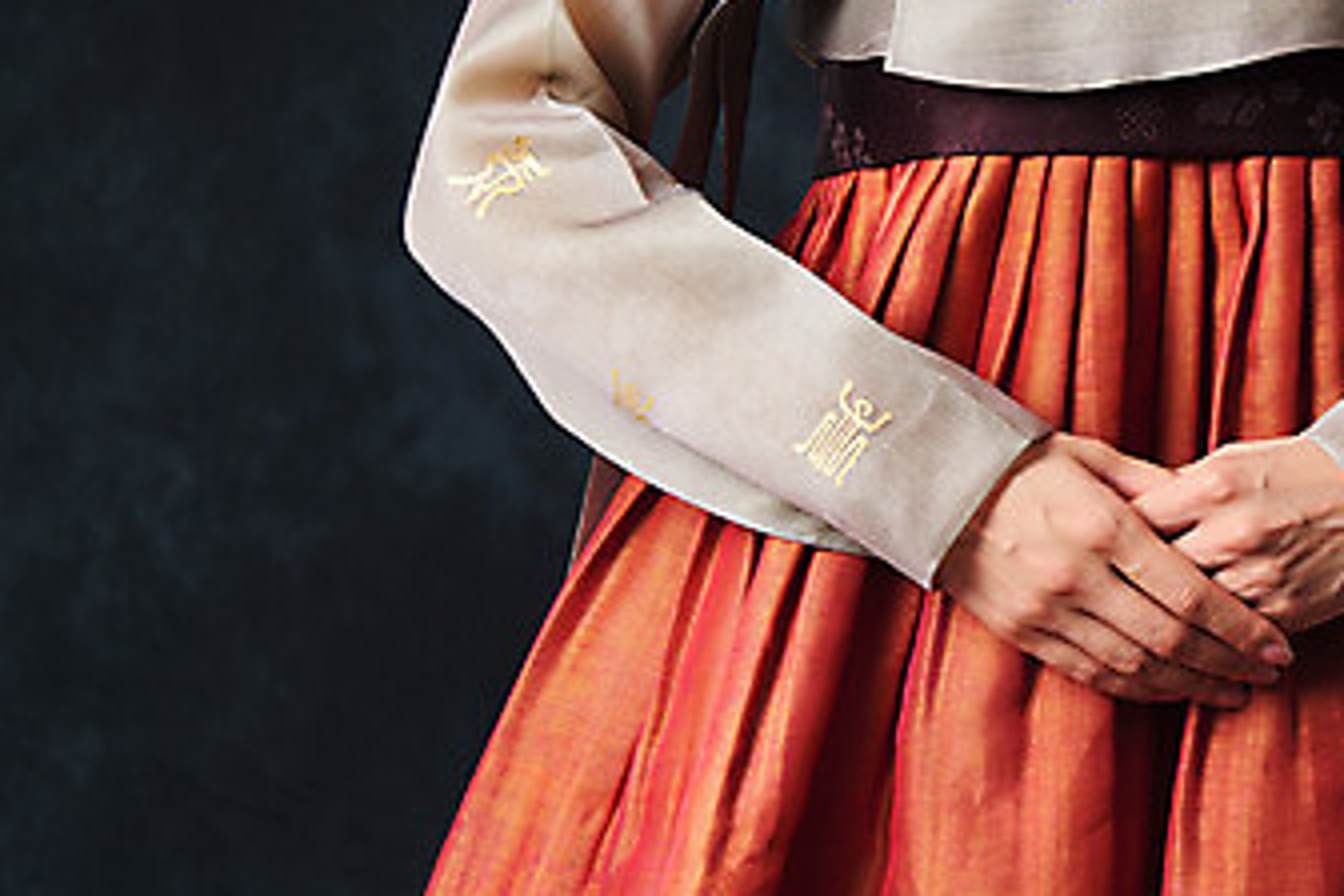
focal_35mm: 312
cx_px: 1162
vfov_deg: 4.4
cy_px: 168
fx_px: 11647
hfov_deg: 6.6
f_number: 11
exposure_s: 1/125
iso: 100
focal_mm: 175
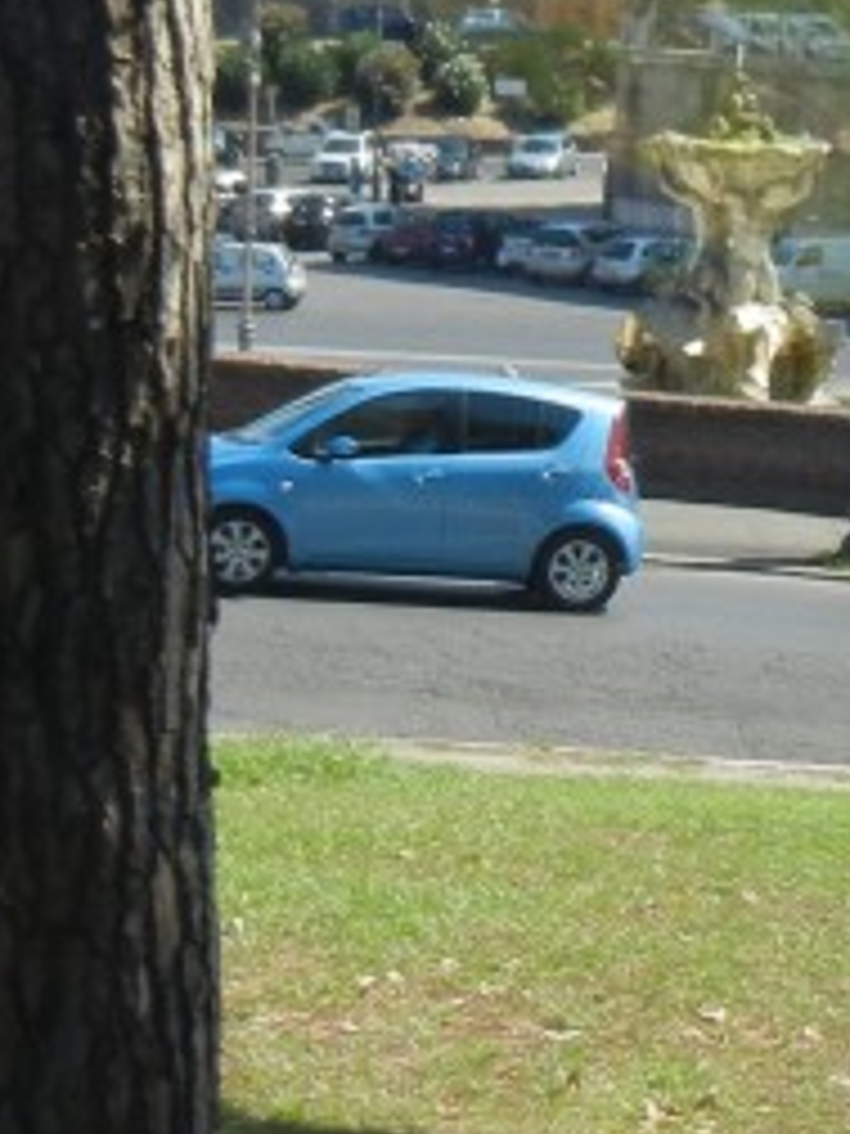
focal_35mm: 138
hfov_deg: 10.6
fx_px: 4518
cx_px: 868
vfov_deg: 14.2
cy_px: 256
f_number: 3.6
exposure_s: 1/607
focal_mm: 6.2
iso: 160
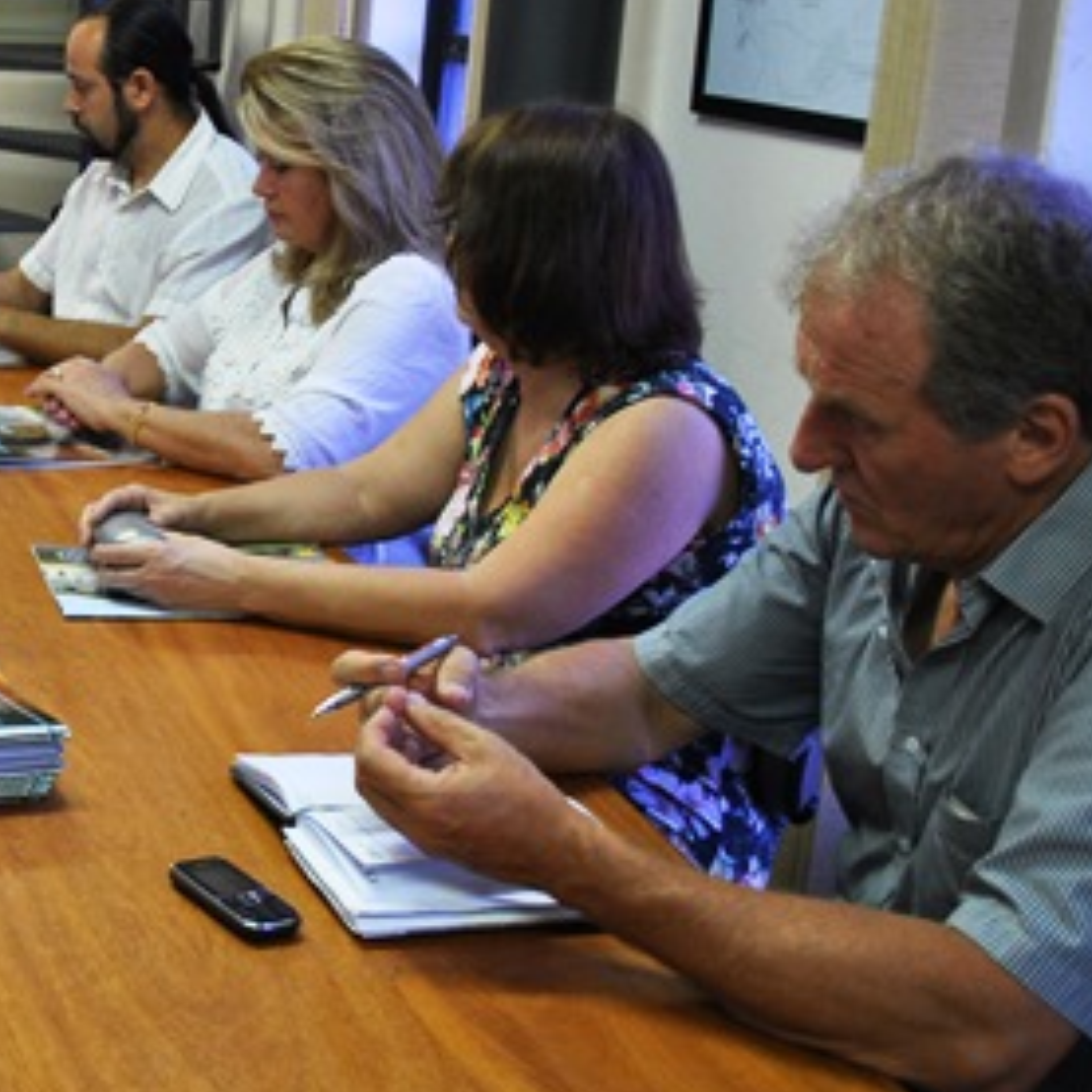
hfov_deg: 27.2
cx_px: -32
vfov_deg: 29.1
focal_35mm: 59
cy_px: 509
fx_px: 2106
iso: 280
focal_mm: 20
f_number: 3.8
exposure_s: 1/30
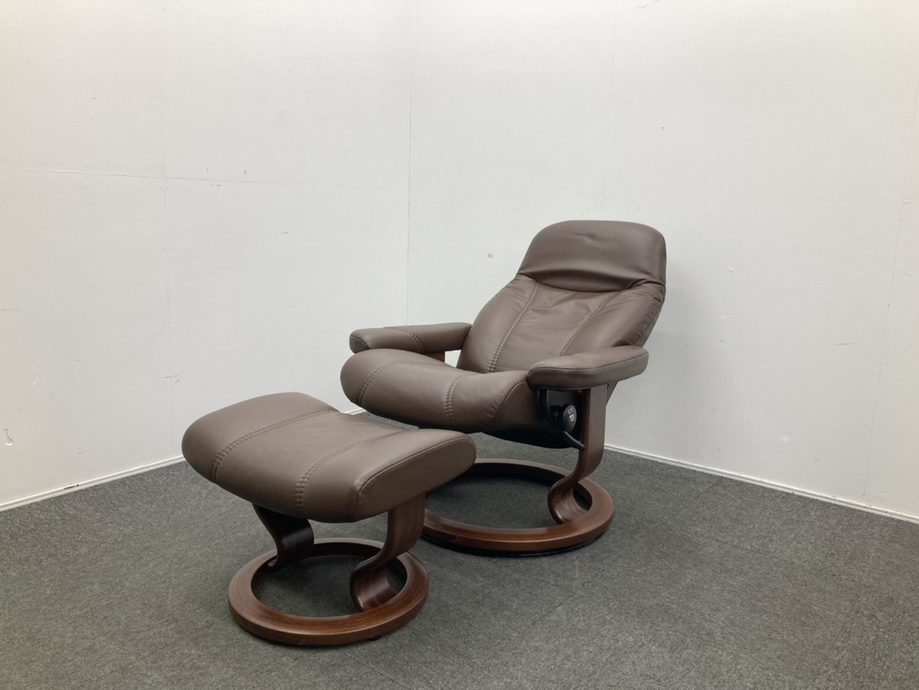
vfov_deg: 49.7
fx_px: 743
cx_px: 460
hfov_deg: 63.4
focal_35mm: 28
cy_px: 345
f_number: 1.8
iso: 50
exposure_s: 1/60
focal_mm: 3.99
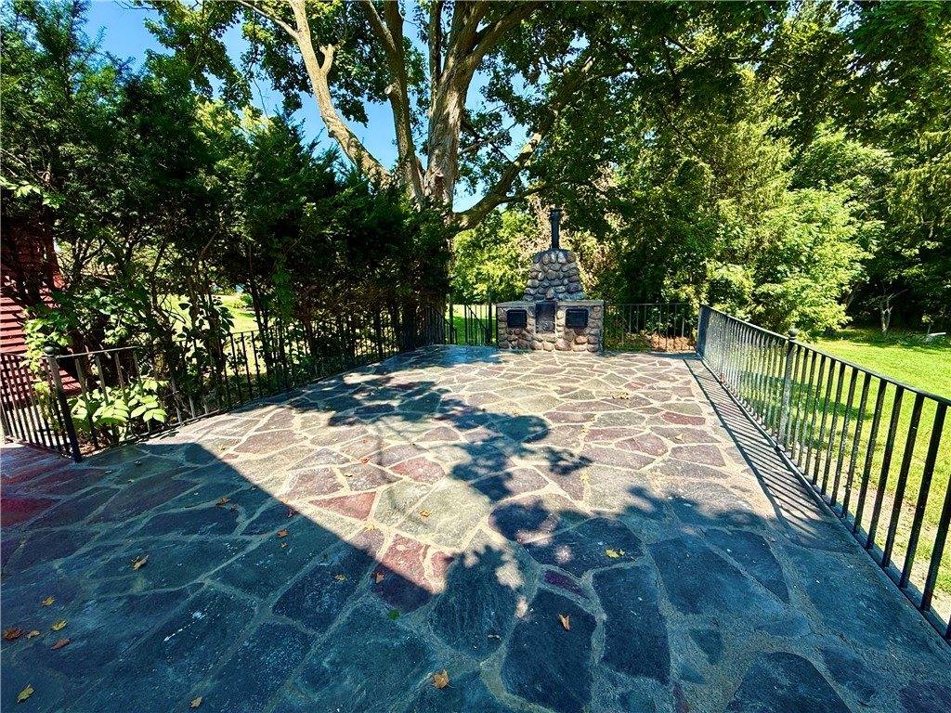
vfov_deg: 85.7
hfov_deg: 102.1
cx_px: 476
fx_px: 385
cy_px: 356
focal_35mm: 14
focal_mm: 2.22
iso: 80
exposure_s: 1/1534
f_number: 2.2
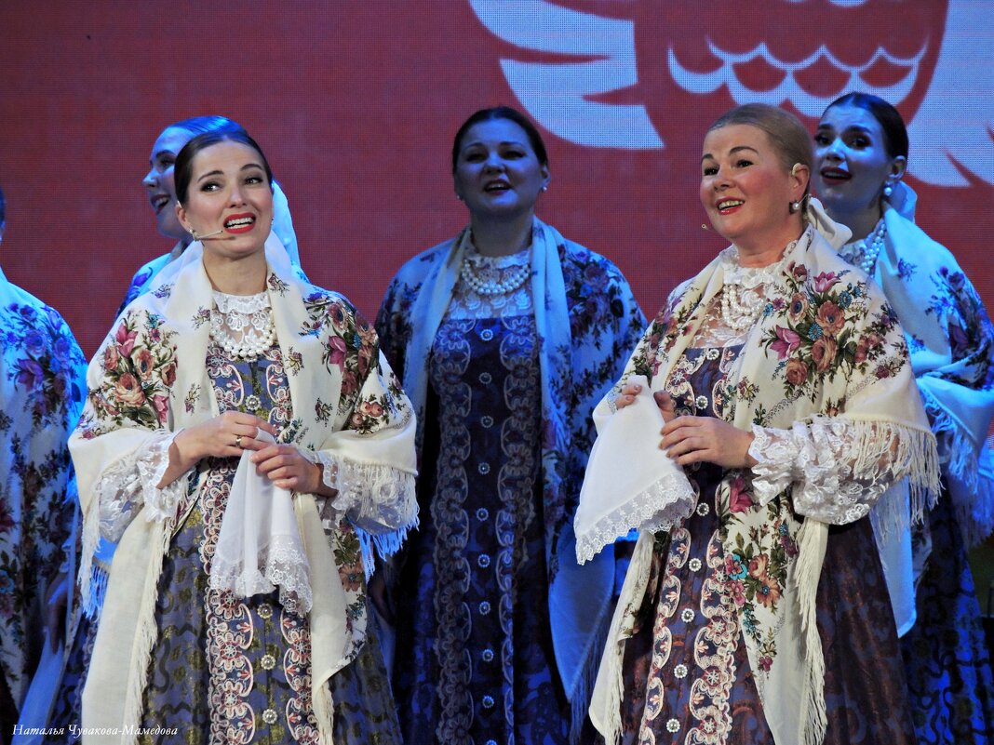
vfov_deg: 3.0
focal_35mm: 500
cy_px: 372
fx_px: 14358
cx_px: 497
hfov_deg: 4.0
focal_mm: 89.1
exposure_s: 1/80
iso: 400
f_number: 4.9
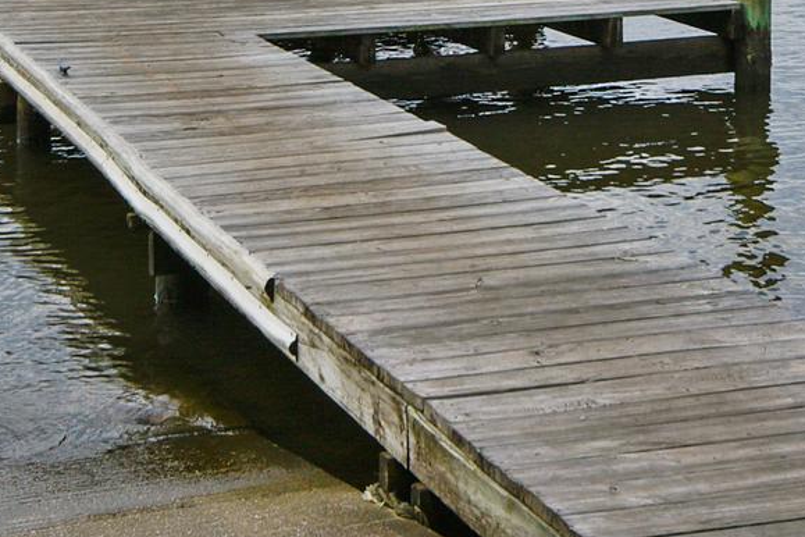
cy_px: -249
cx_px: 502
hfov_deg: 20.6
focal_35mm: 99
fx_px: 2214
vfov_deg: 13.1
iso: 100
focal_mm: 28
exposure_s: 1/320
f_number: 9
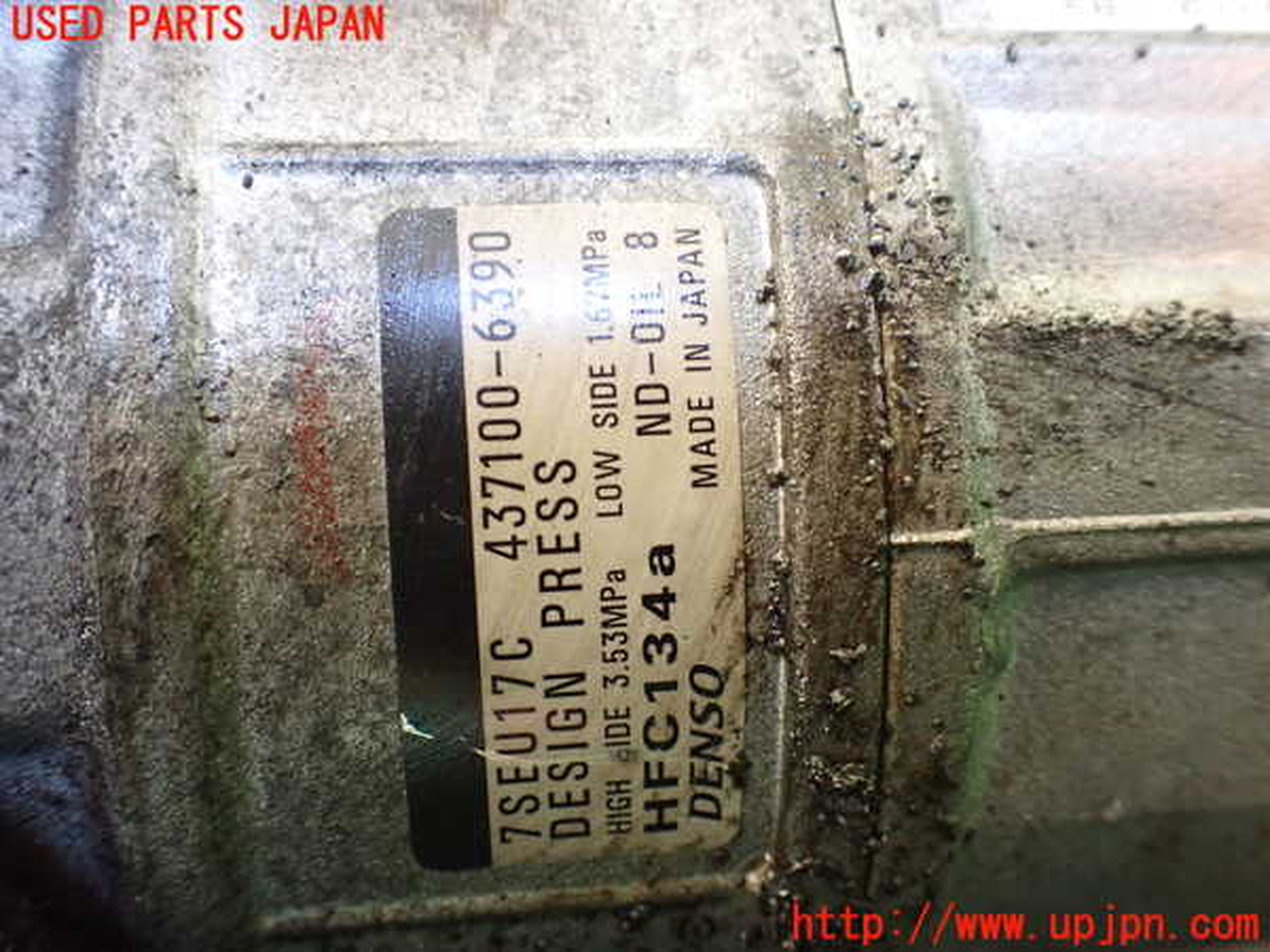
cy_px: 476
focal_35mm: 30
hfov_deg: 60.0
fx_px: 1101
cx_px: 635
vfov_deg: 46.8
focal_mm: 5.4
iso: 800
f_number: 2.3
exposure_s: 1/80
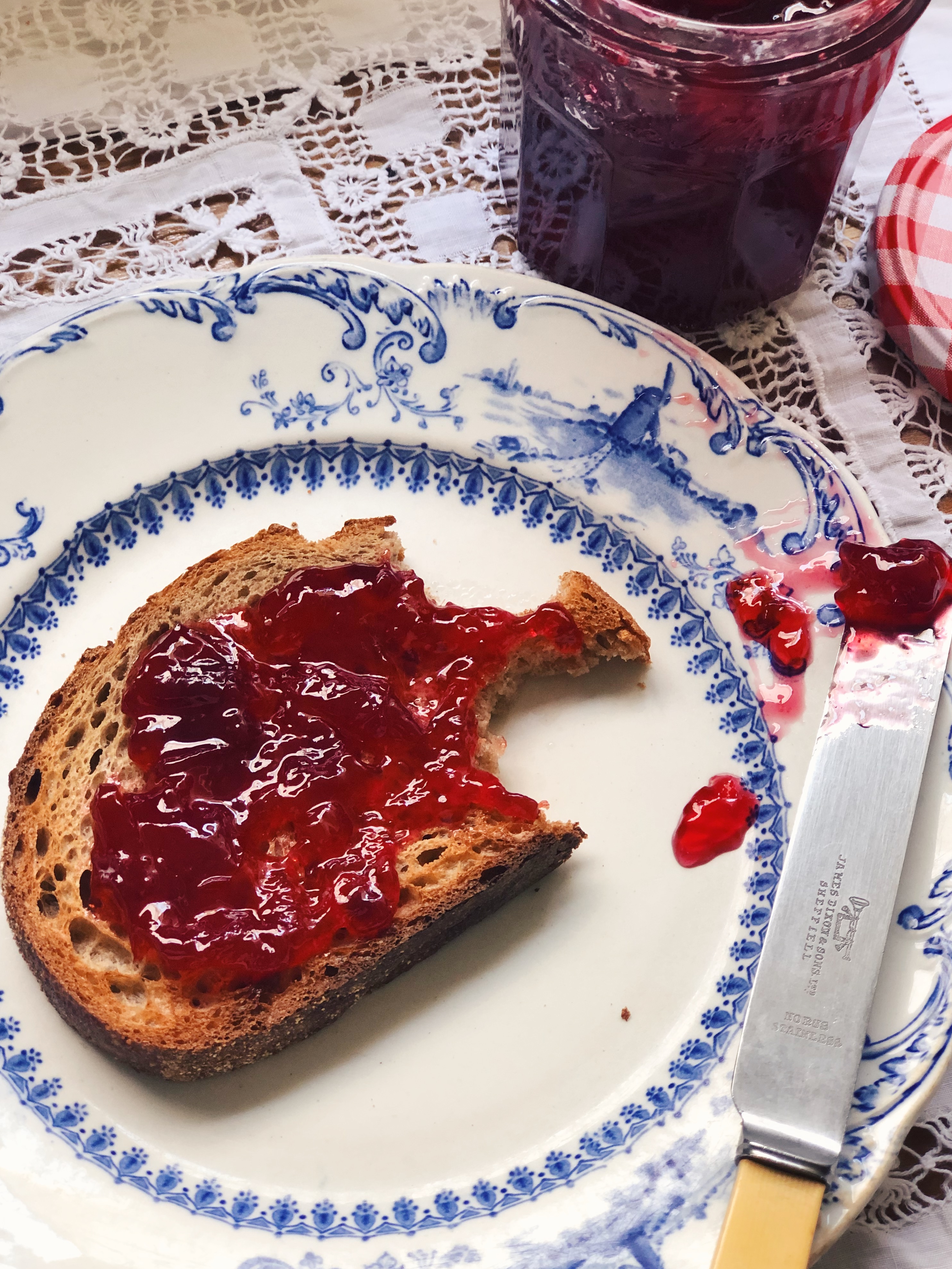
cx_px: 474
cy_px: 633
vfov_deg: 33.2
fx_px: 2127
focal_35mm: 58
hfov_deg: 25.2
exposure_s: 1/30
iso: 80
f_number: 2.8
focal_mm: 6.6
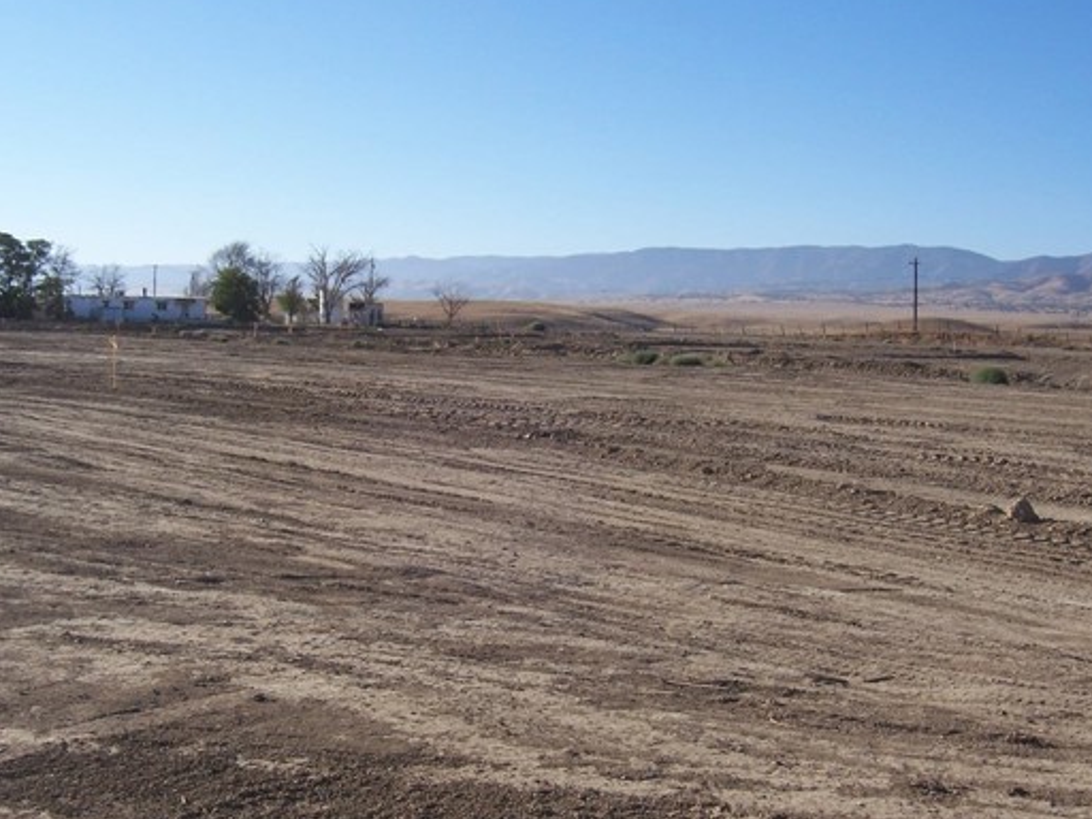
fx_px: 1420
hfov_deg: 42.0
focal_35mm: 45
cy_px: 482
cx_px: 476
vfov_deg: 32.1
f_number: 4.5
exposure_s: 1/500
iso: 80
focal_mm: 6.2
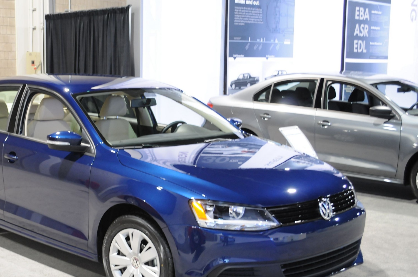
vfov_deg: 23.7
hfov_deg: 34.7
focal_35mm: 57
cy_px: 176
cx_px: 137
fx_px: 661
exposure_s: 1/8
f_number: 4.5
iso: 800
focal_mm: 28
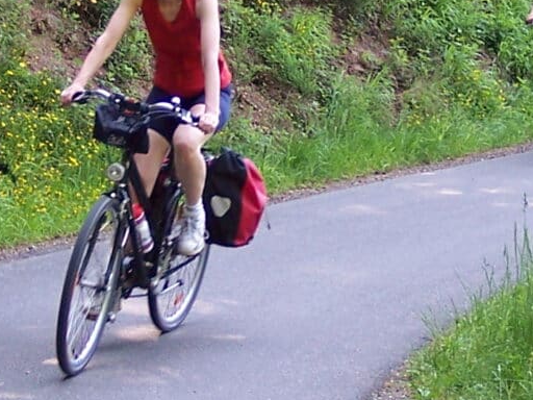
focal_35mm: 156
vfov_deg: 9.5
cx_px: 237
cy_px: 3
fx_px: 2402
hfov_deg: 12.7
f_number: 2.8
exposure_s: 1/60
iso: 100
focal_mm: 8
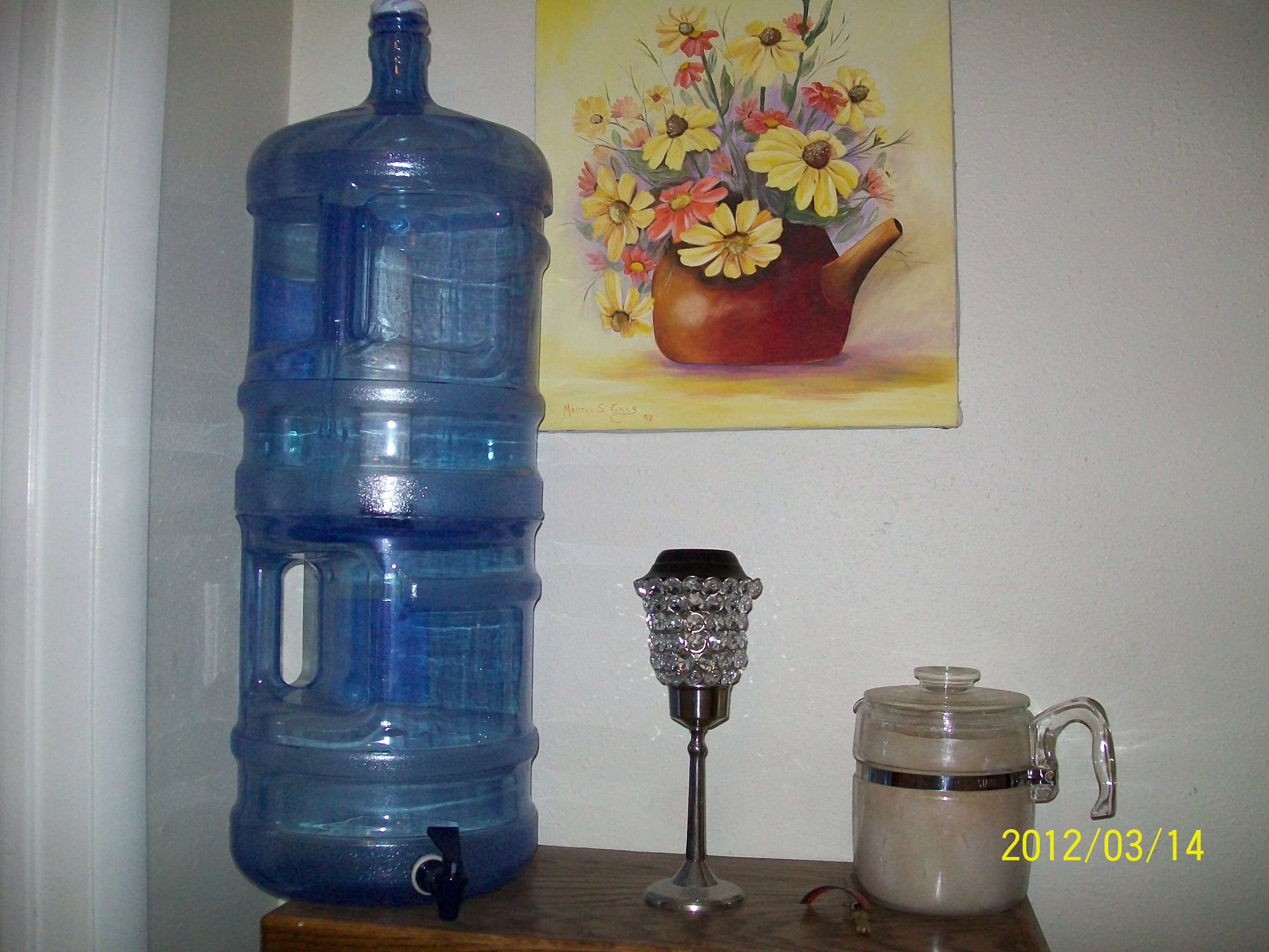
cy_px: 476
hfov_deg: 51.4
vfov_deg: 39.7
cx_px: 634
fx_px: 1320
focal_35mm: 36
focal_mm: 6
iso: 160
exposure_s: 1/60
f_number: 2.7
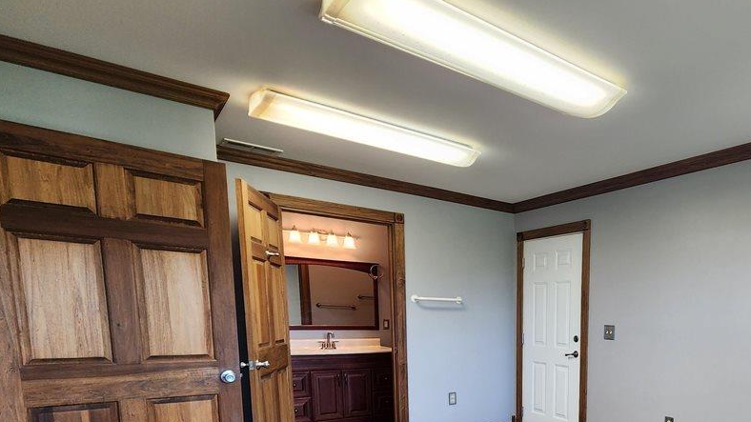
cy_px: 388
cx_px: 589
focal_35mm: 23
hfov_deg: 71.6
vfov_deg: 44.5
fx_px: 458
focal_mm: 2.2
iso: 125
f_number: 2.2
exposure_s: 1/60
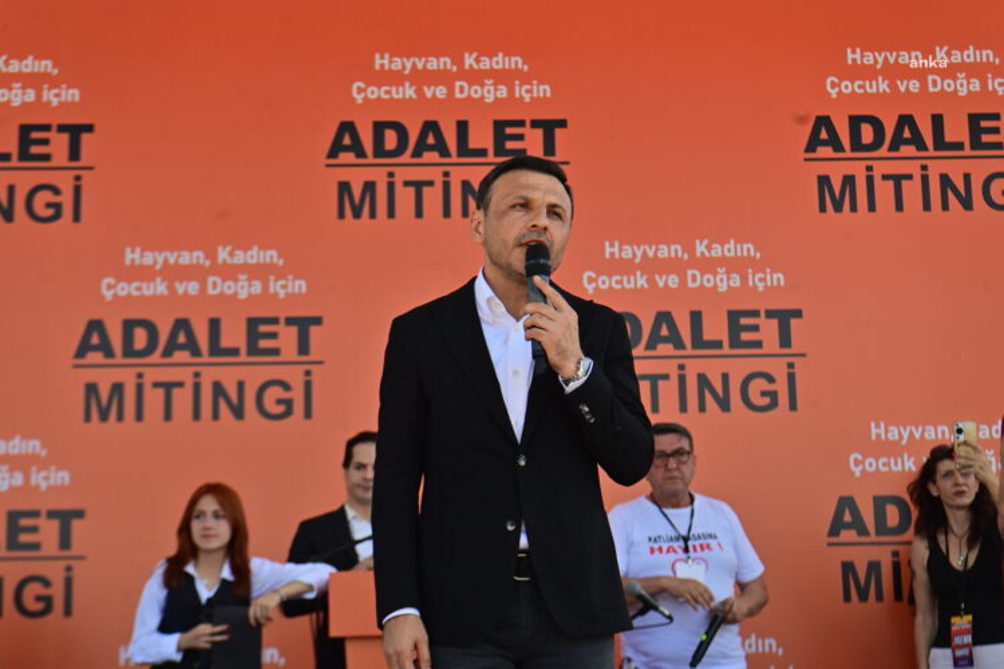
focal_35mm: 70
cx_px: 502
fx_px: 1952
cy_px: 334
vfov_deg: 19.5
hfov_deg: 28.8
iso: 400
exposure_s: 1/1000
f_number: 6.3
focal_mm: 70
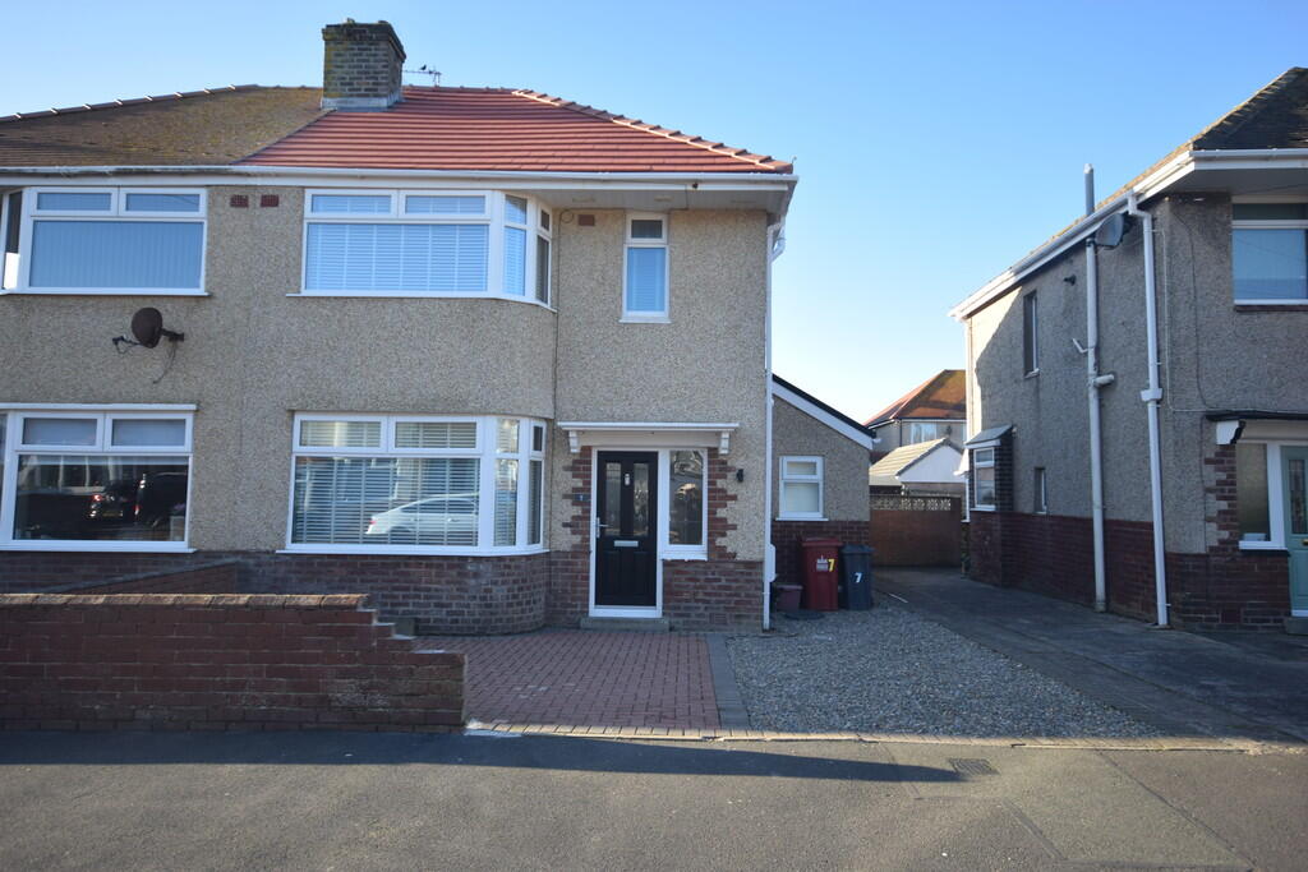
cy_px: 436
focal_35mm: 21
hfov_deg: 81.2
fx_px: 763
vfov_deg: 59.5
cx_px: 654
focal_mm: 14
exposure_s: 1/125
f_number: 5.6
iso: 100
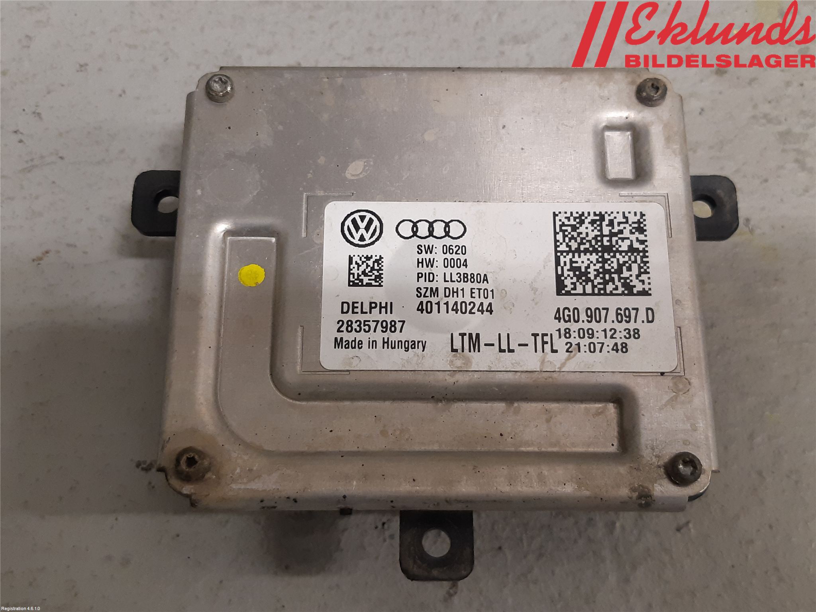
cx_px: 408
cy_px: 306
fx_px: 613
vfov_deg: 53.1
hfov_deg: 67.3
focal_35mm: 26
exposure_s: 1/50
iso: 160
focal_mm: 3.93
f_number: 1.7
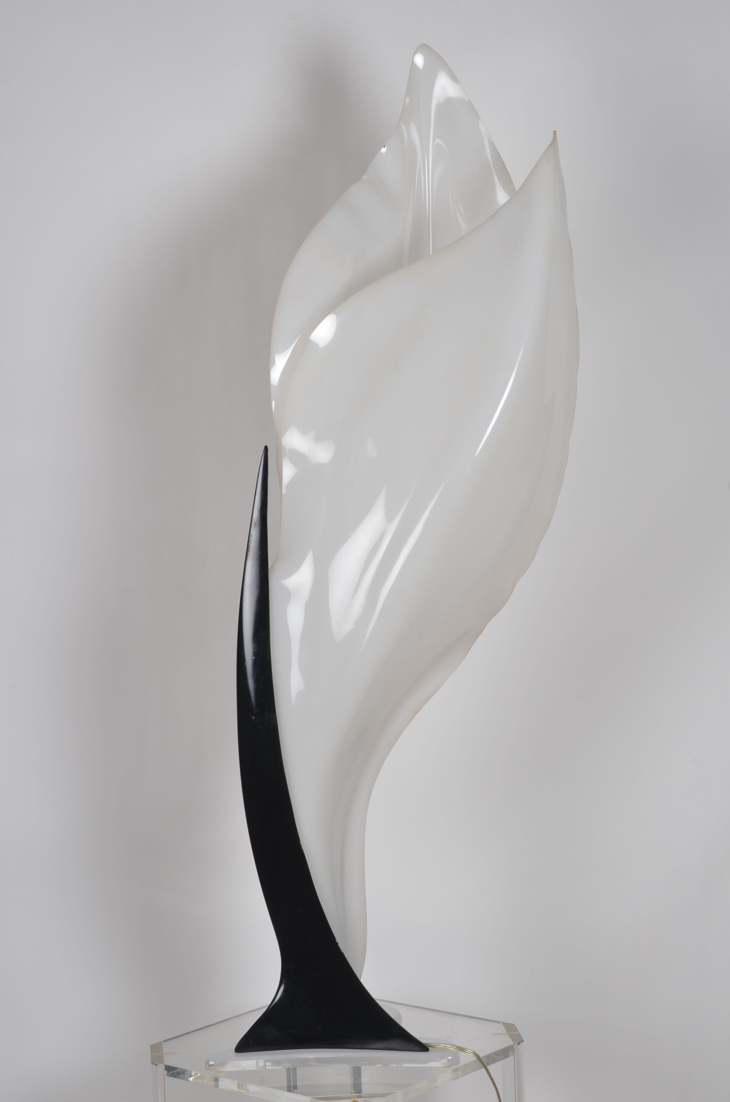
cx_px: 365
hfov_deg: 18.1
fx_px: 2291
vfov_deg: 27.0
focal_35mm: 75
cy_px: 551
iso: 100
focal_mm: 50
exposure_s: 1/125
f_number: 14
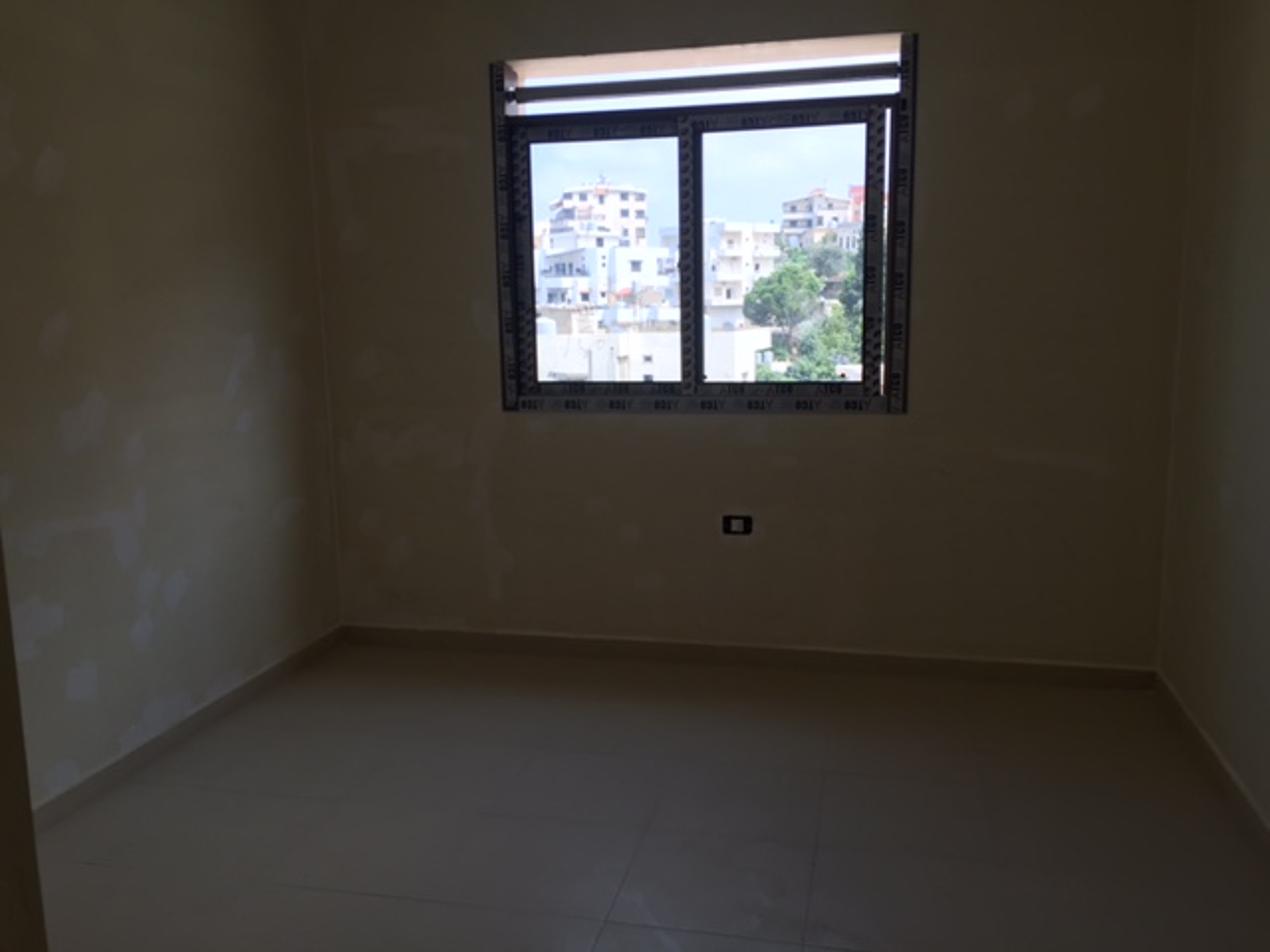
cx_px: 635
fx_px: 1064
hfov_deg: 61.7
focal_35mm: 29
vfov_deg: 48.2
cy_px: 476
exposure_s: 1/350
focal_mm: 4.15
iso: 32
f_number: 2.2
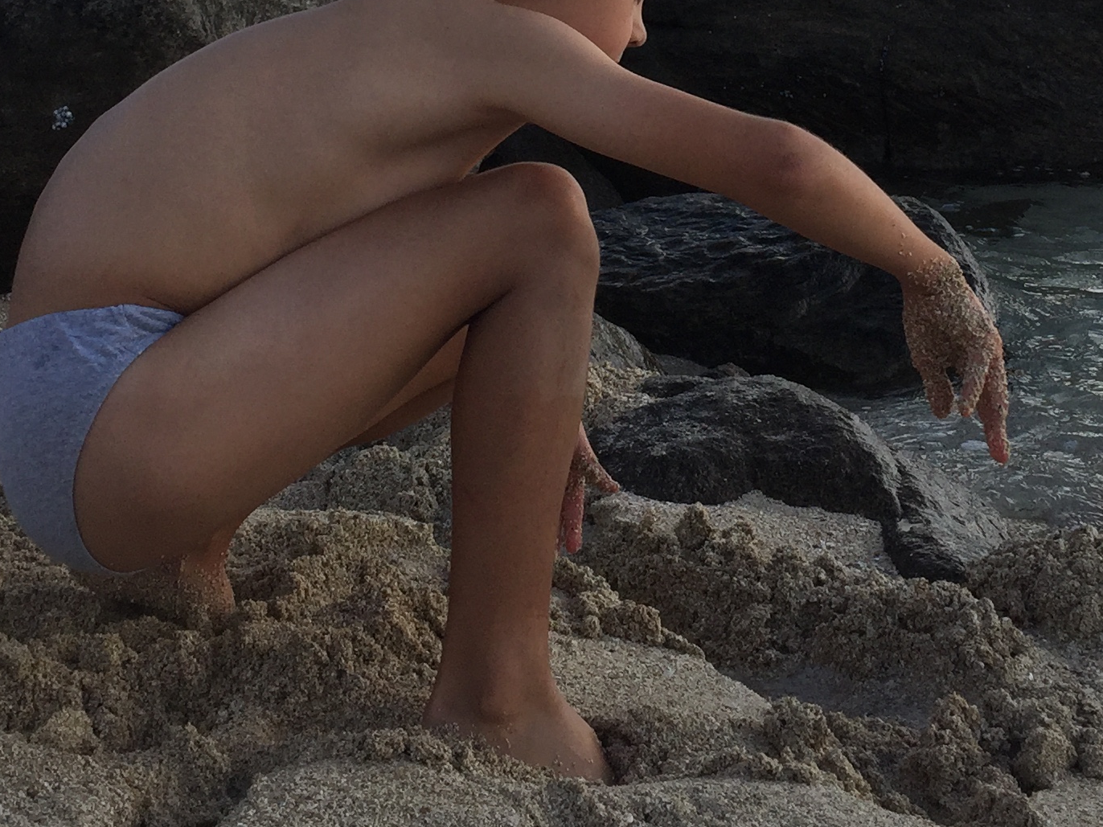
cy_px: -76
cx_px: 638
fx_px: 2199
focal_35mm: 69
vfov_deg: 20.4
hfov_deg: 28.1
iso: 32
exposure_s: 1/1582
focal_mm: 4.15
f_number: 2.2
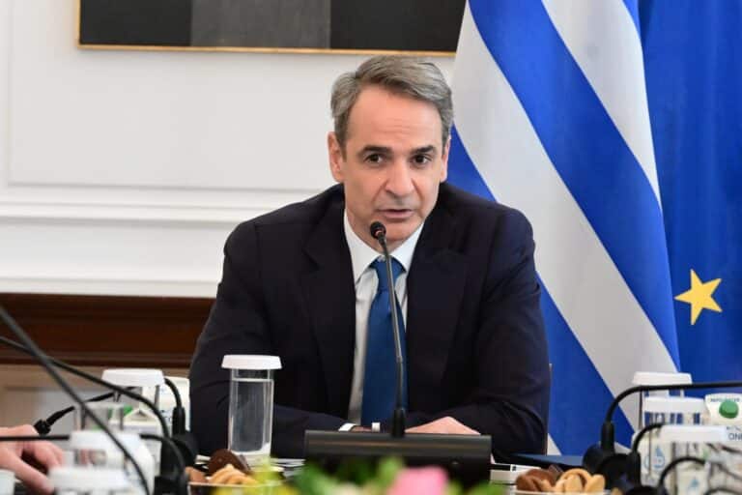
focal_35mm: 300
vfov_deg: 4.6
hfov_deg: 6.9
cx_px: 371
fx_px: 6183
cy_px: 248
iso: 8000
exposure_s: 1/500
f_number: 6.3
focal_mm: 200
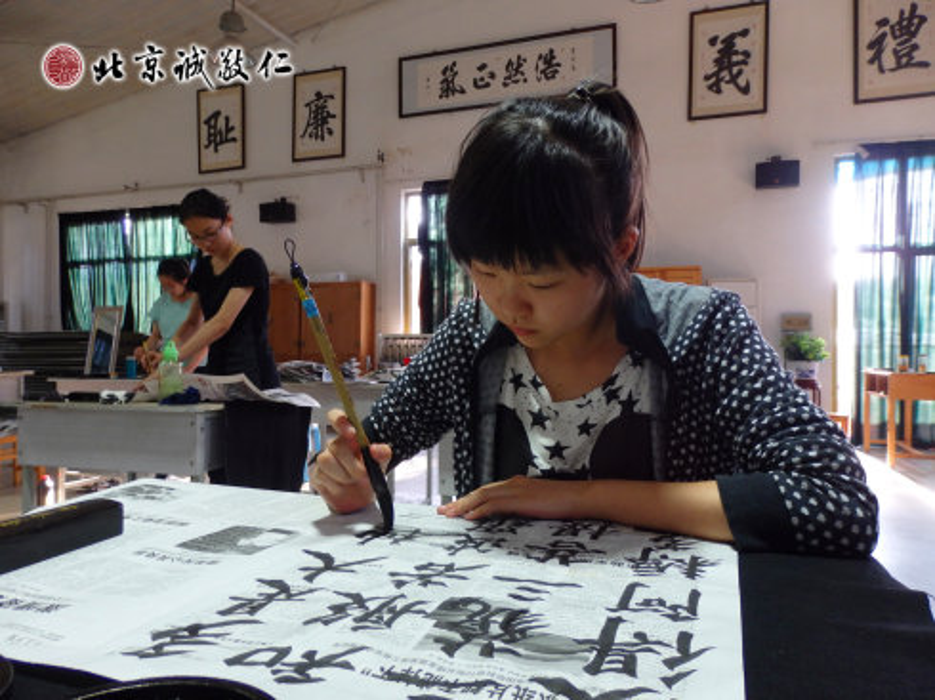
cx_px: 468
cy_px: 350
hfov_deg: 69.4
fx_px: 675
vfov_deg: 54.8
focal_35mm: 25
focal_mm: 4.5
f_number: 3
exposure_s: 1/30
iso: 200
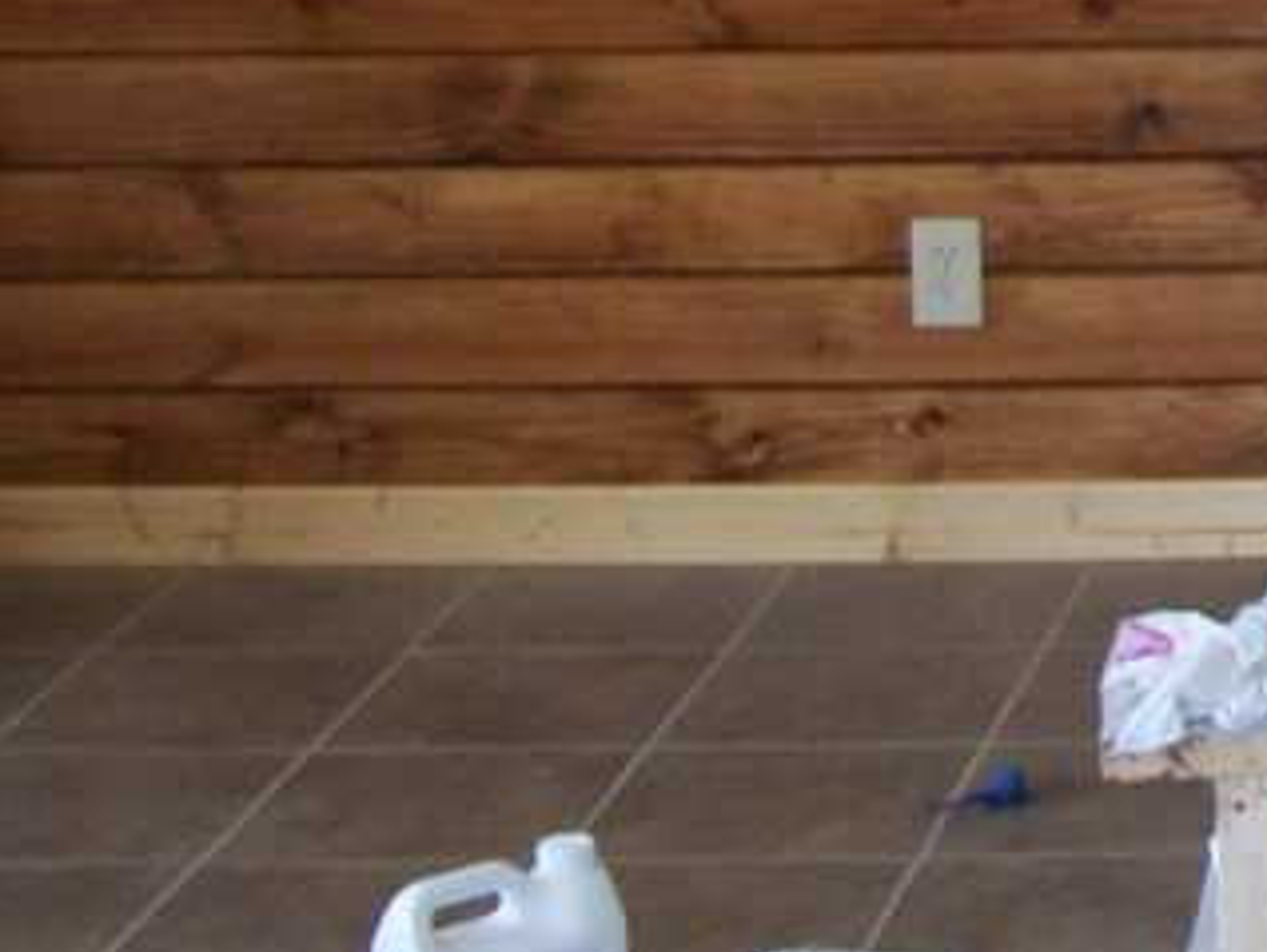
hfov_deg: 13.5
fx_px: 4908
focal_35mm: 134
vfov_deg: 10.6
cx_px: 2134
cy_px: -534
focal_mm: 5.7
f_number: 2.9
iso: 160
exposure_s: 1/80
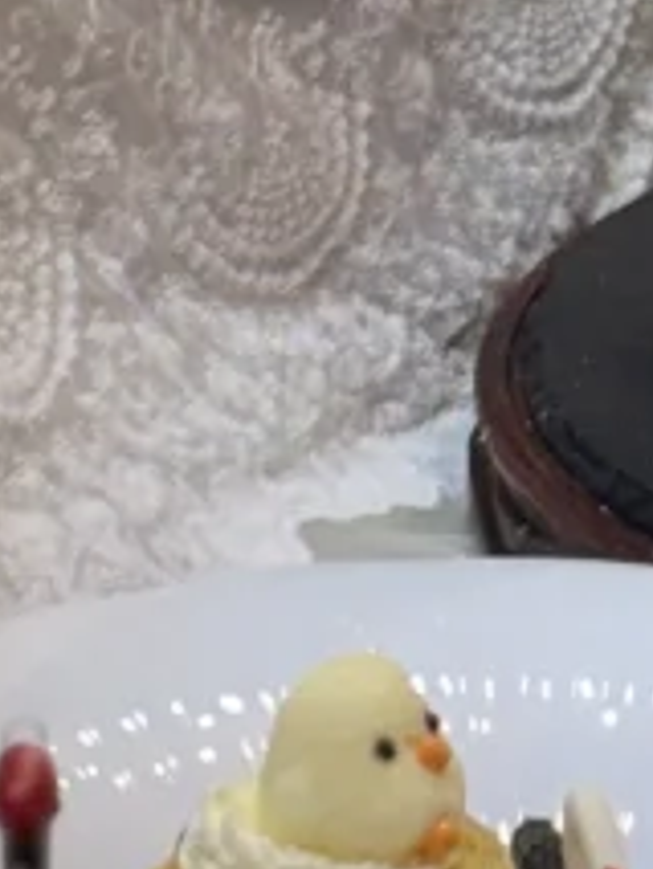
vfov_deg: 6.0
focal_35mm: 324
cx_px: 1608
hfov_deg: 4.5
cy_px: -755
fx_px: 8141
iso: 80
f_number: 1.78
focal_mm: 6.76
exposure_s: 1/245
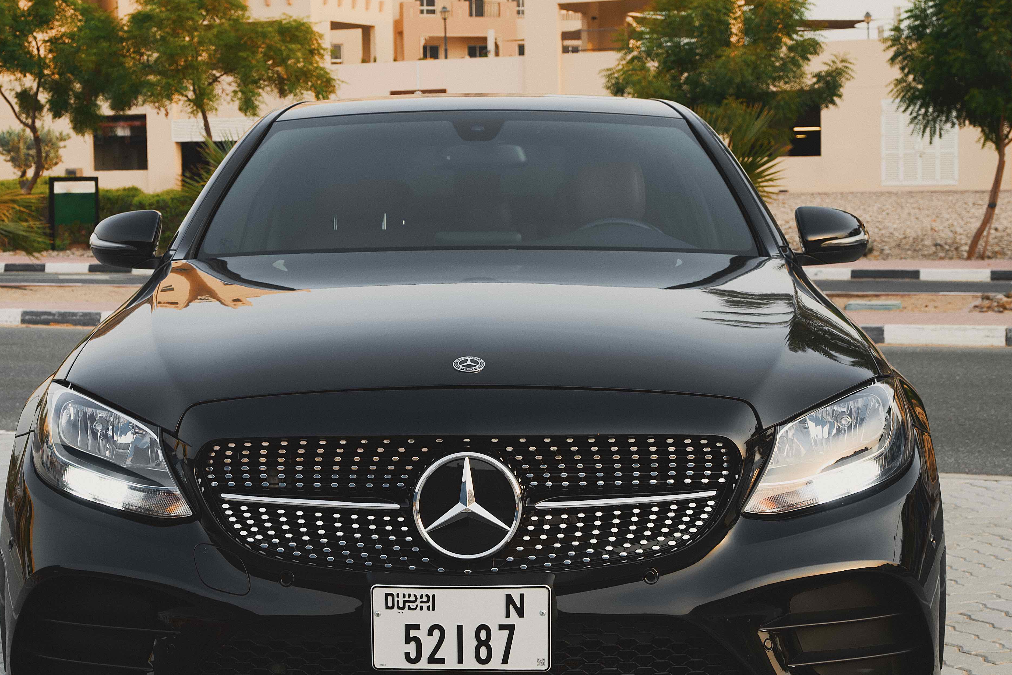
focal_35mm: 74
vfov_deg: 18.4
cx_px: 481
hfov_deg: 27.3
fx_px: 2080
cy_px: 269
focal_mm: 35
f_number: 5.6
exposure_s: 1/100
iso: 100
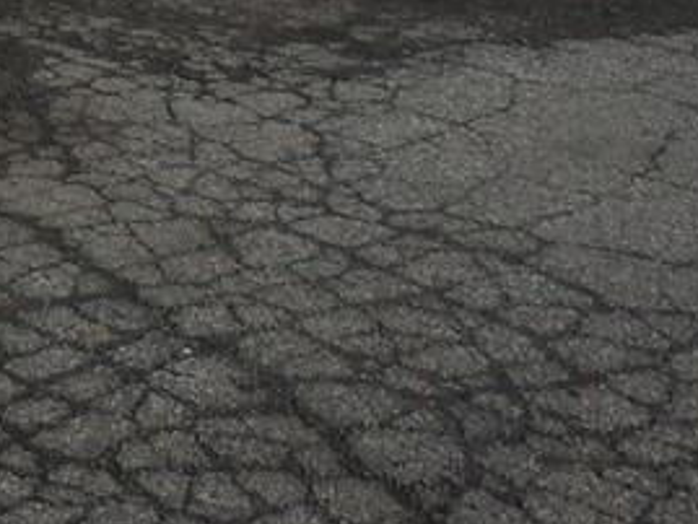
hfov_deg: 19.3
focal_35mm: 95
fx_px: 1916
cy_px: -462
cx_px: -179
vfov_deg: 13.7
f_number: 6.6
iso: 125
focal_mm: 4.5
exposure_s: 1/1250
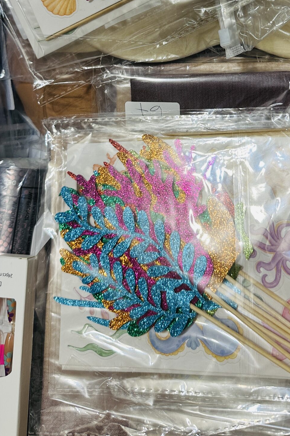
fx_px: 532
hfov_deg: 30.3
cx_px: 189
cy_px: 53
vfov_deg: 41.4
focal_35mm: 44
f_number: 1.78
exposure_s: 1/100
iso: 100
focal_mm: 6.86
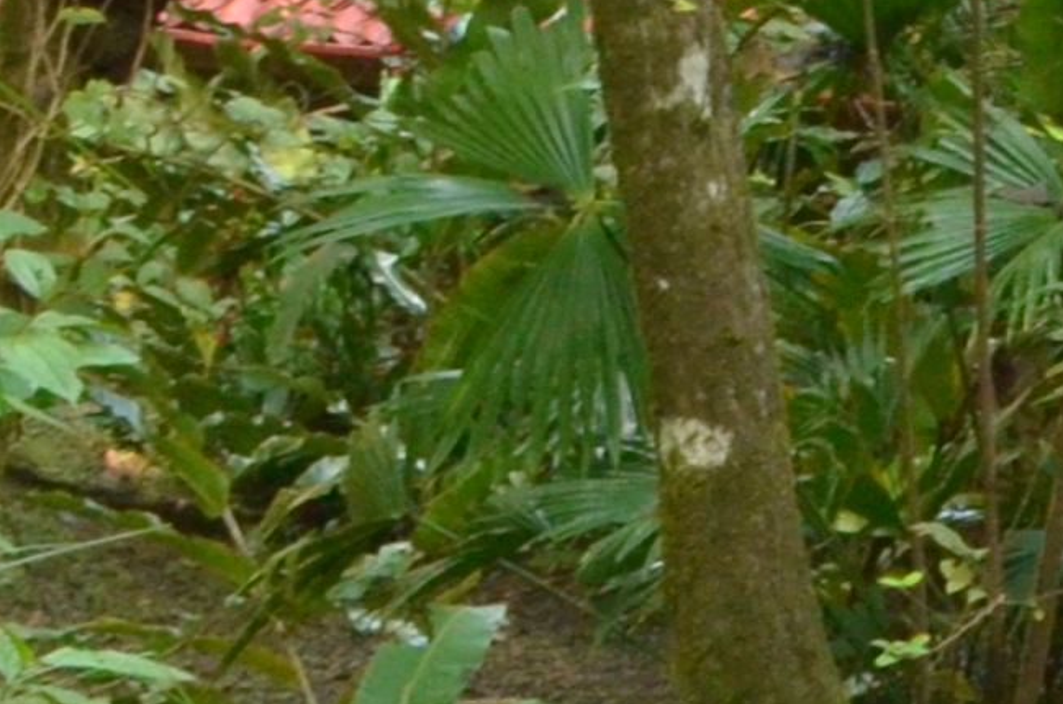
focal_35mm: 205
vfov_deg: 6.5
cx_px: 3300
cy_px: -753
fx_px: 6041
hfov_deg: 8.3
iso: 1600
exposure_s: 1/100
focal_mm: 18
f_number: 9
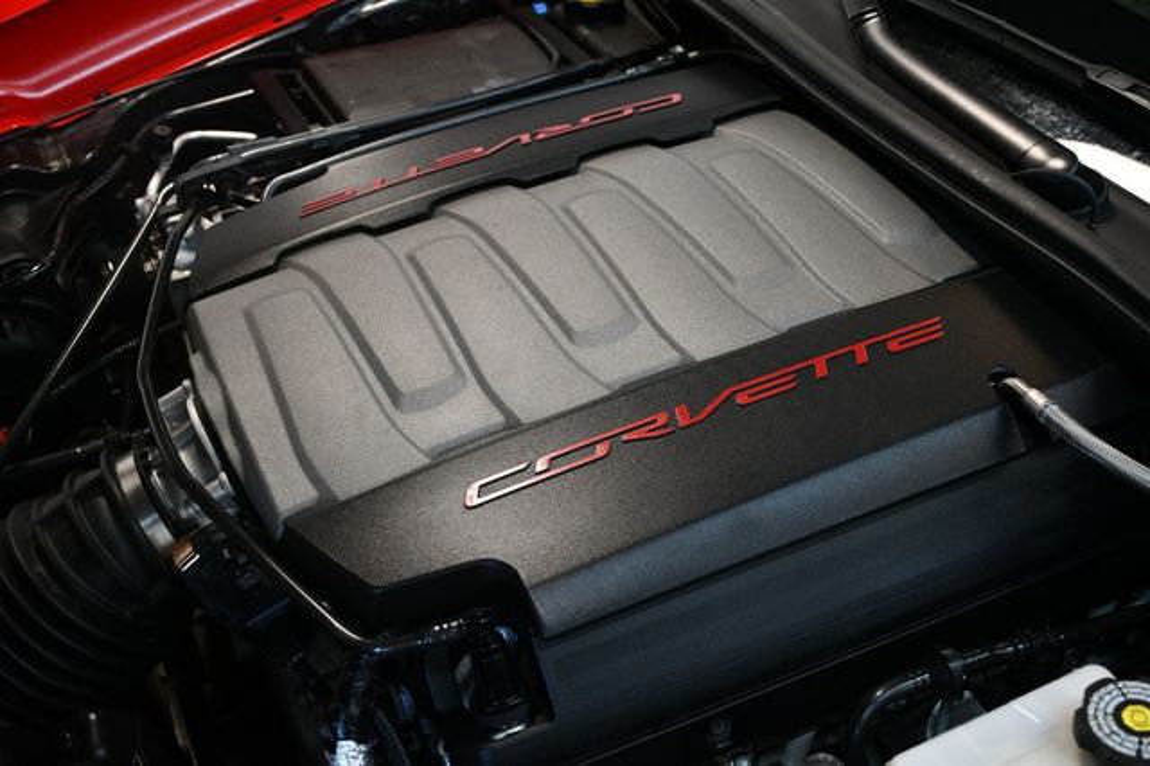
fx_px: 1437
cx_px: 575
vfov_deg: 29.8
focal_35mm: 45
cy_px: 383
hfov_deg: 43.6
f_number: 4
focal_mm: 30
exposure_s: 1/125
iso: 2000
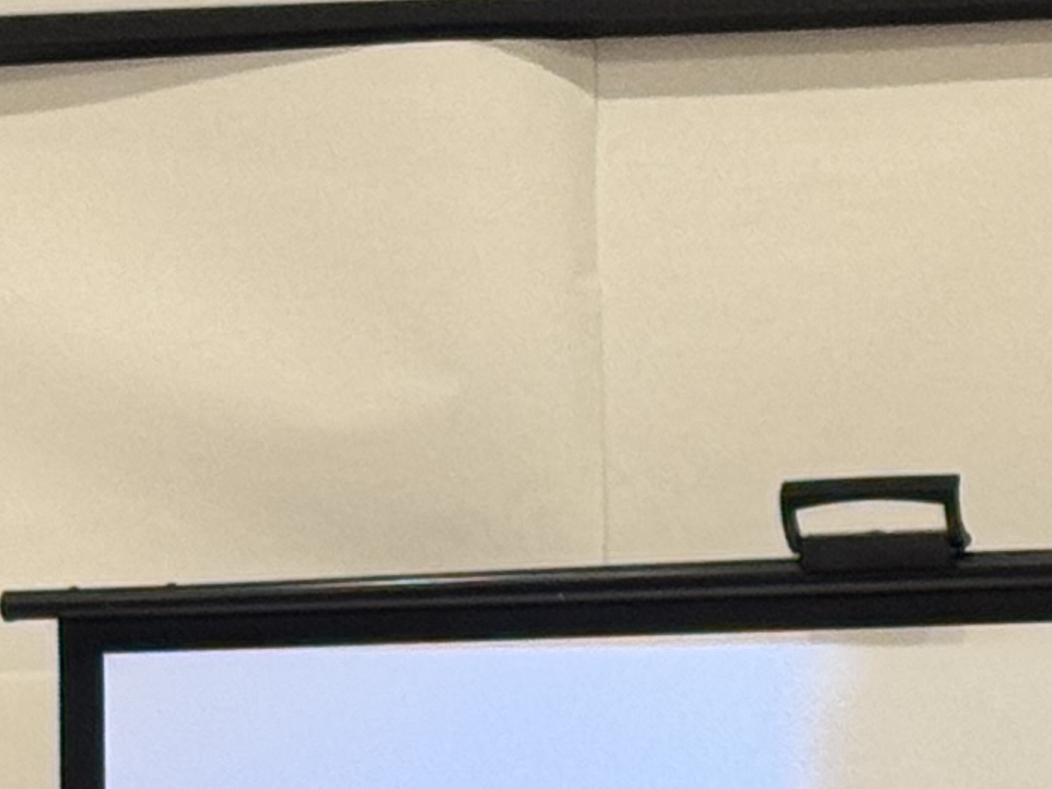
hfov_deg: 7.2
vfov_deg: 5.3
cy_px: 971
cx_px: 610
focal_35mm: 277
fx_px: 8417
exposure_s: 1/60
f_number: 1.78
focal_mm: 6.76
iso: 100
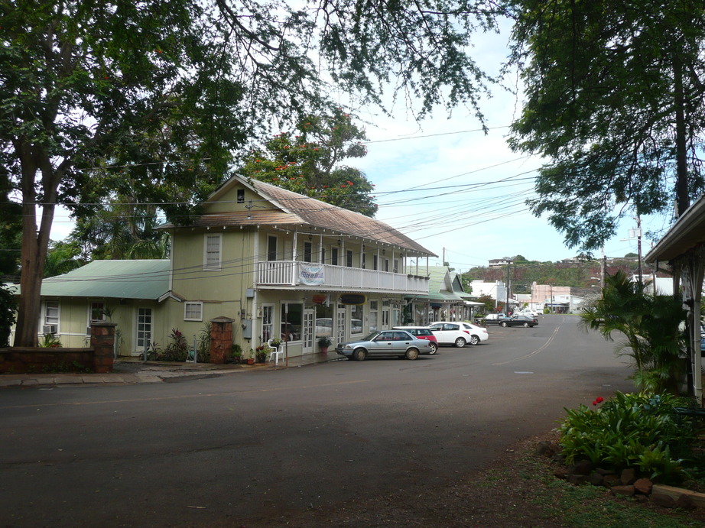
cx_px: 352
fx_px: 652
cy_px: 264
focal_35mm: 32
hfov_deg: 56.8
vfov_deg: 44.1
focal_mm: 5.2
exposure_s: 1/500
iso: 100
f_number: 3.5
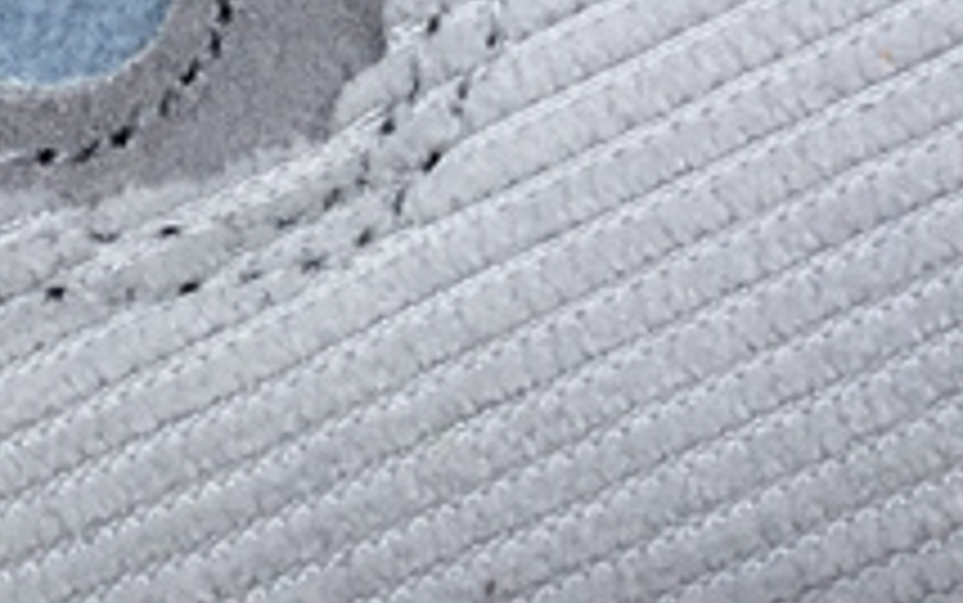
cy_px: 137
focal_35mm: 138
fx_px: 3624
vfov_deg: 9.5
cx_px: -90
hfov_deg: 14.8
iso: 25
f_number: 2.4
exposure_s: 1/392
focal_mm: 3.3
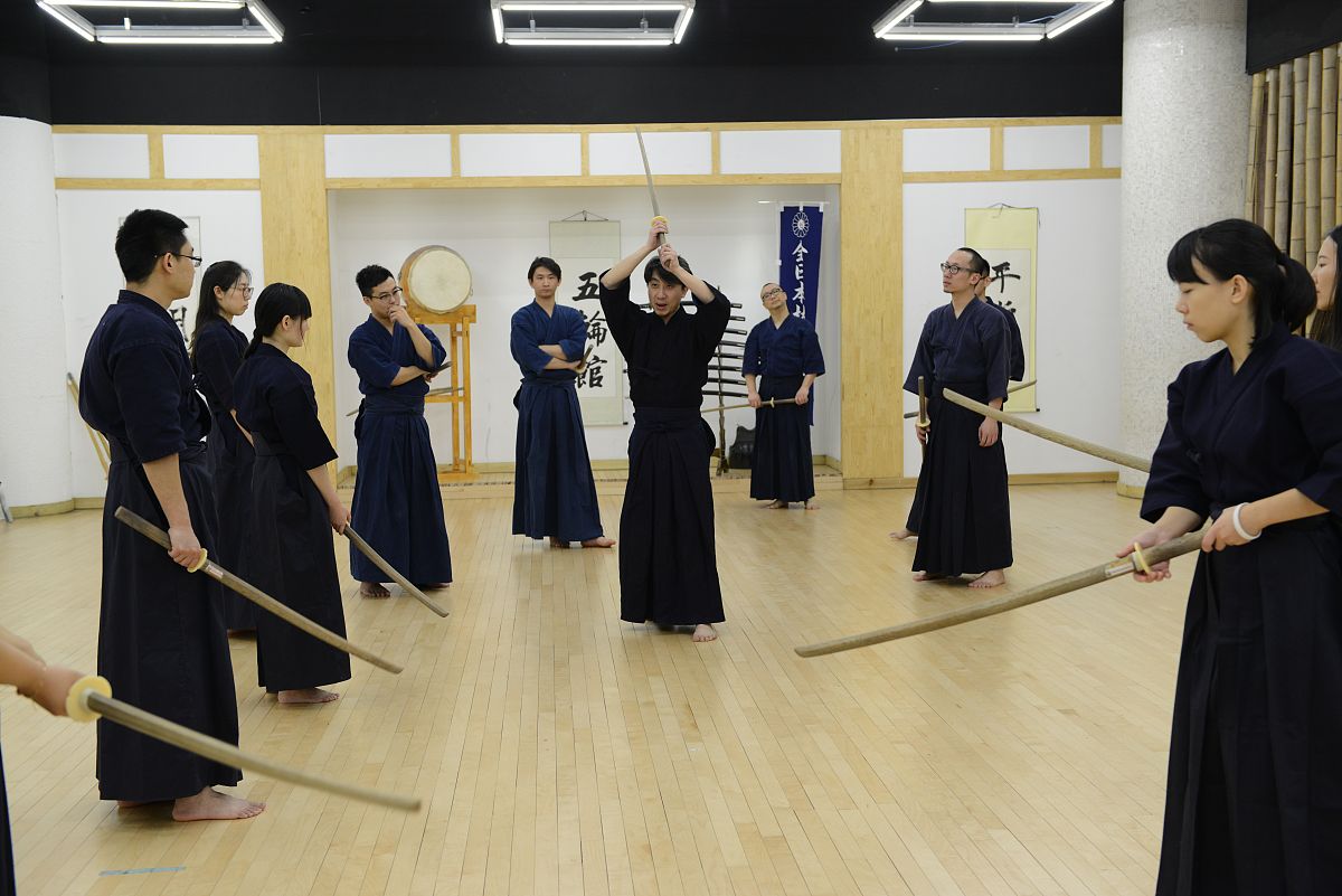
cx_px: 671
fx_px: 1641
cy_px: 448
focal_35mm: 44
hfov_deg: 44.5
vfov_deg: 30.5
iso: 1000
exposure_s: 1/100
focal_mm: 44
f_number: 4
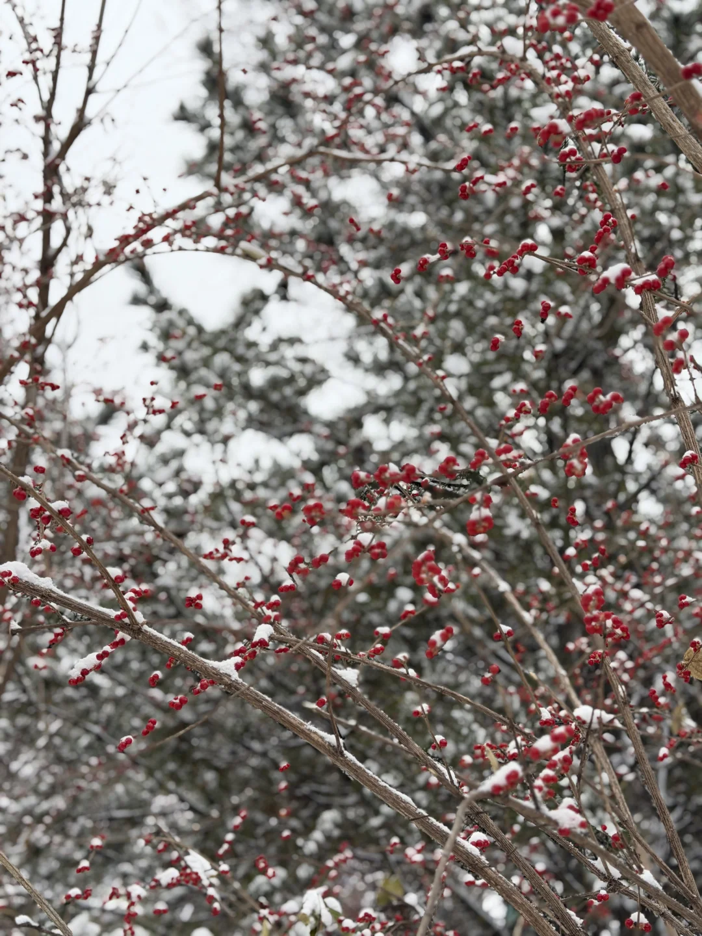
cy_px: 468
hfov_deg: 30.3
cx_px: 351
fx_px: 1298
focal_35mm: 48
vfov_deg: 39.7
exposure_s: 1/675
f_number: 1.78
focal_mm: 6.76
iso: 64
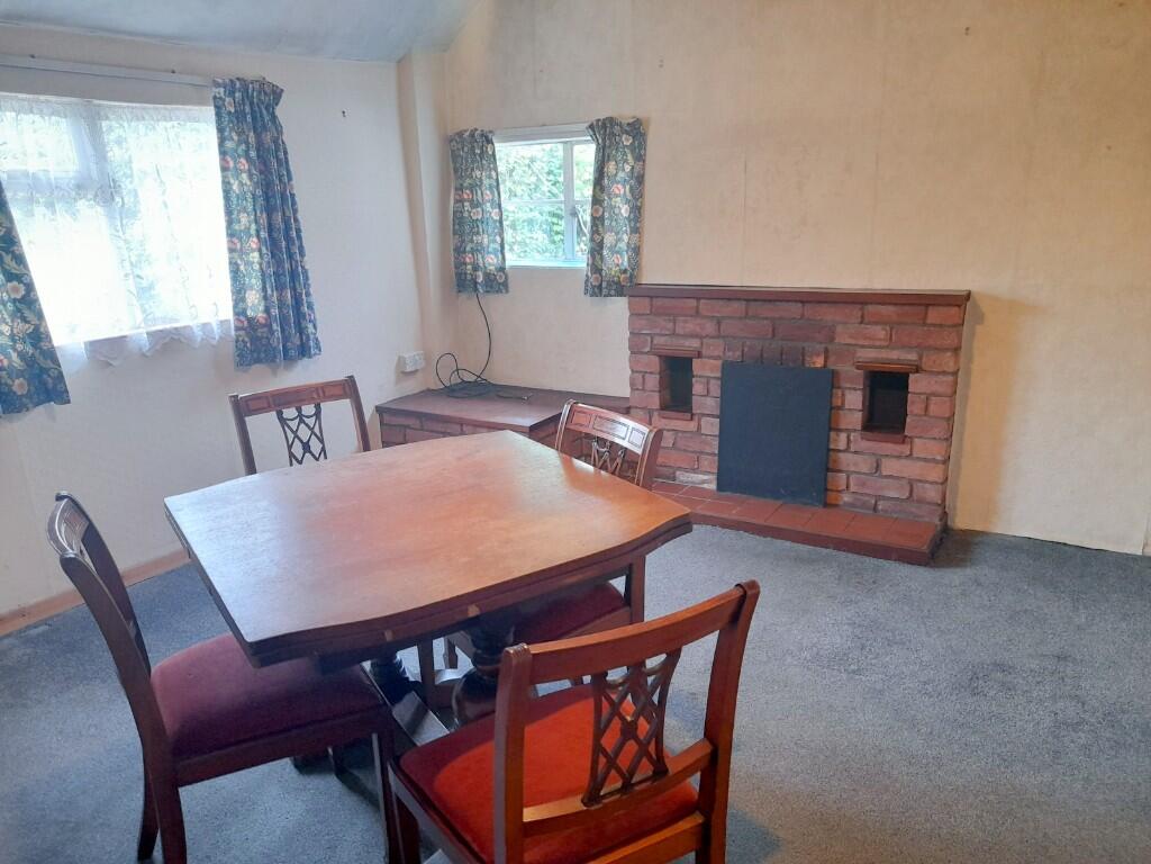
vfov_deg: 54.9
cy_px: 432
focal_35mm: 25
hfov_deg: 69.4
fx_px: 831
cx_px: 576
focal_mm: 4.6
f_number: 2
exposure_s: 1/50
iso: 200
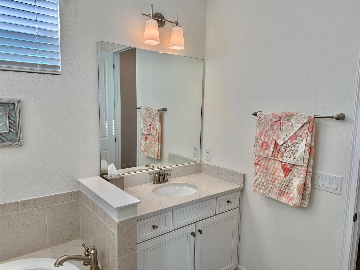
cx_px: 180
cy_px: 135
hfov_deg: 71.6
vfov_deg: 56.8
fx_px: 250
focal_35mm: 24
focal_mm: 6.76
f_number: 1.78
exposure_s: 1/514
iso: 100
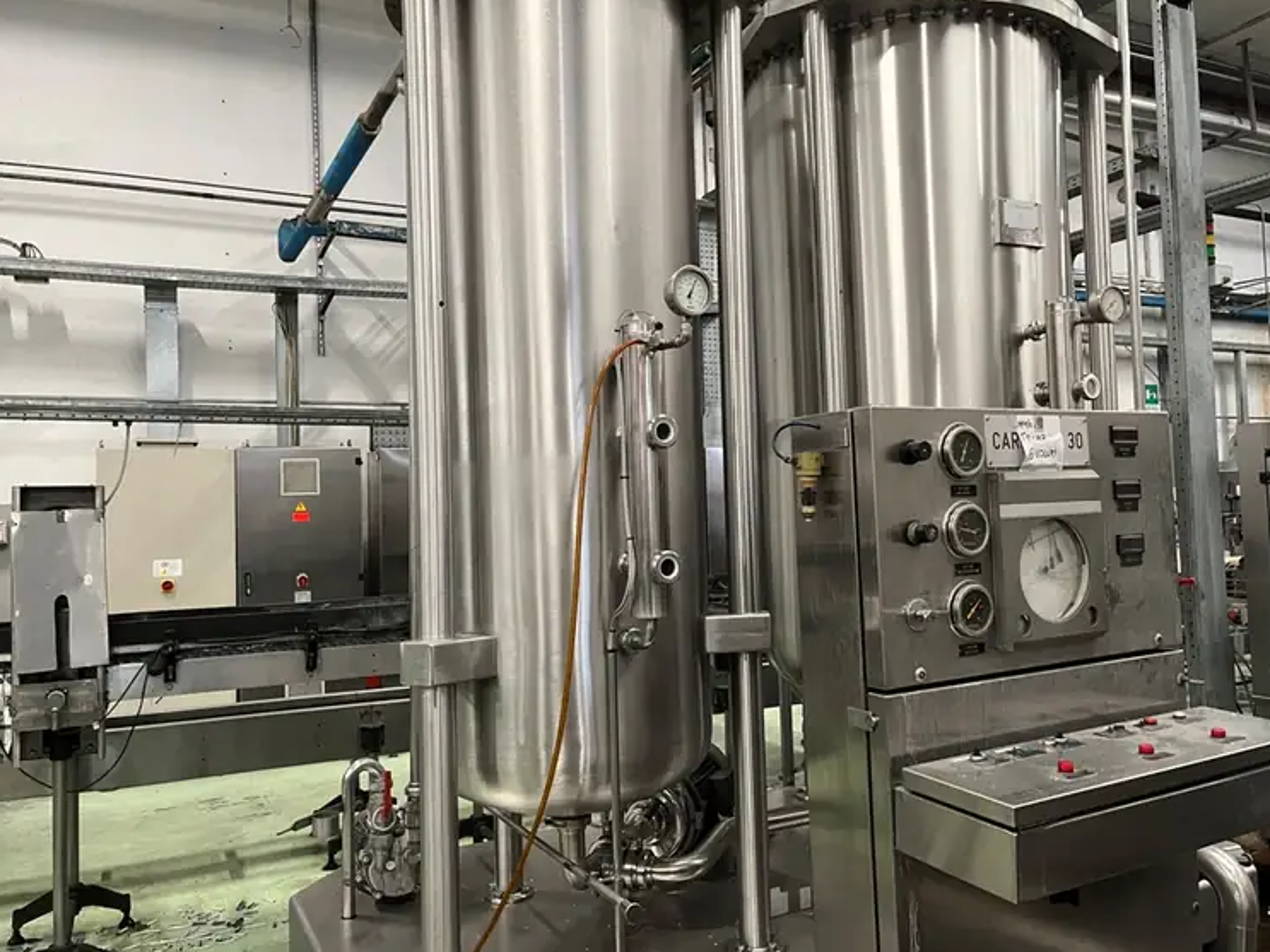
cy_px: 473
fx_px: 1027
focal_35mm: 28
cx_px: 667
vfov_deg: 49.7
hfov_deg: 63.4
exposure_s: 1/50
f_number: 1.6
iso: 320
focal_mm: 5.1
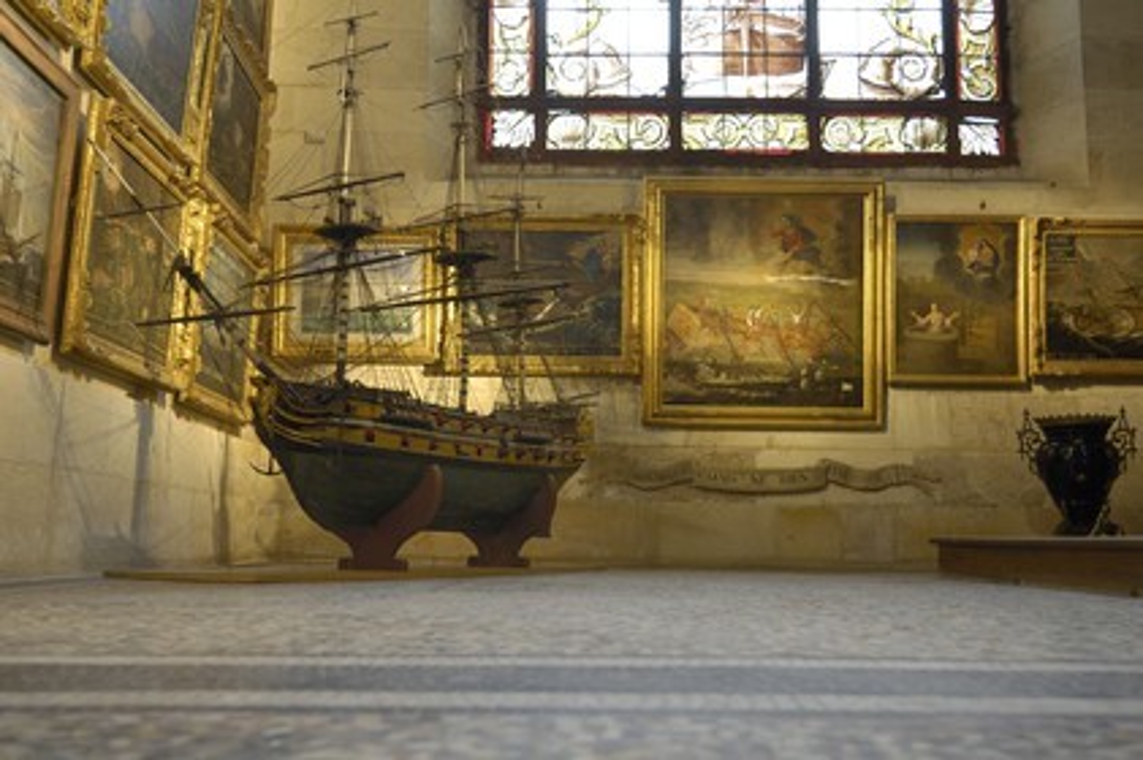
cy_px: 380
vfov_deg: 36.8
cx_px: 572
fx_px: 1142
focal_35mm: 36
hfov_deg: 53.2
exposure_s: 1/4
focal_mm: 24
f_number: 5.6
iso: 100
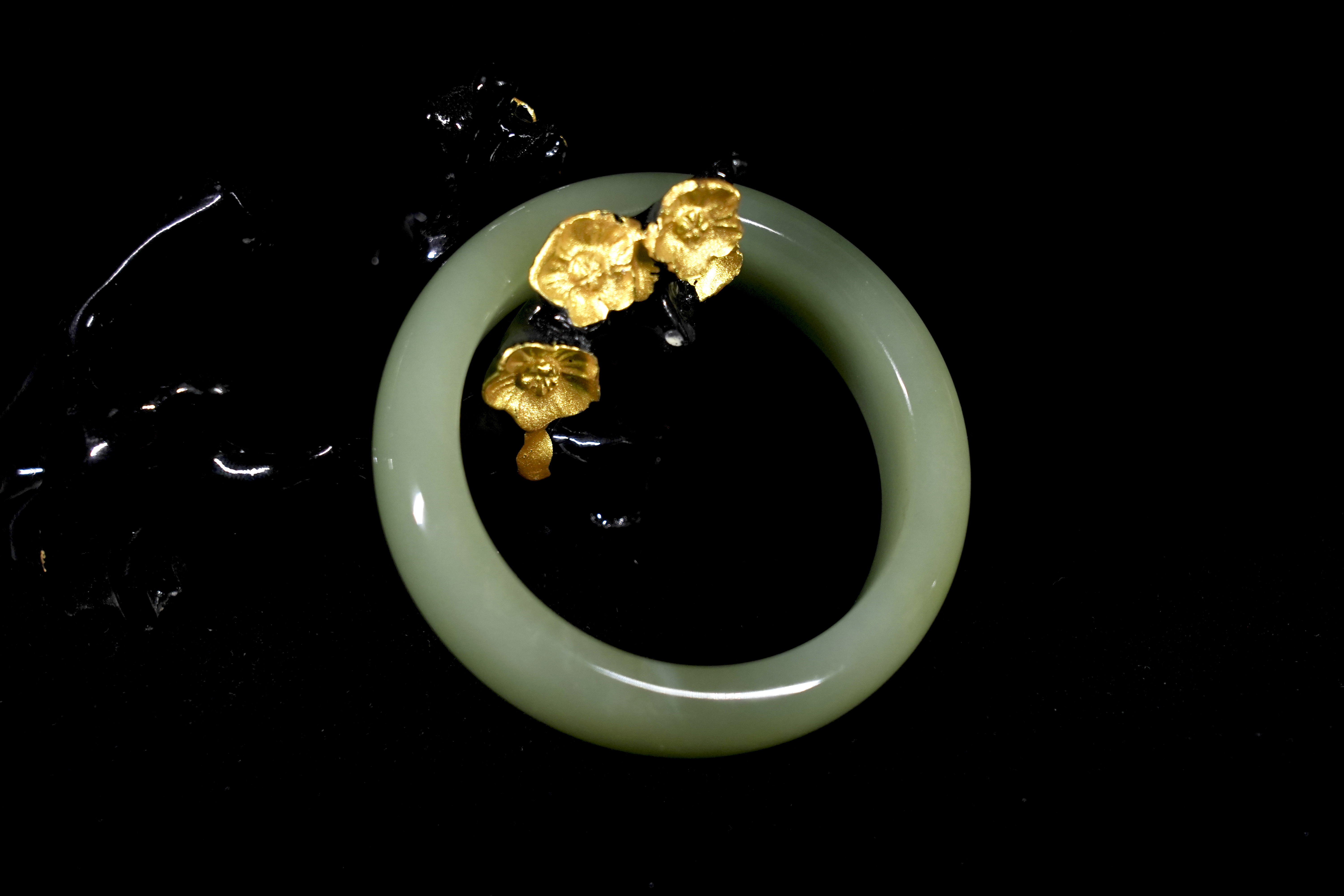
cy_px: 448
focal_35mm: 105
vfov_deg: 13.0
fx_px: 3920
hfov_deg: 19.5
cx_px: 672
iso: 1000
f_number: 6.3
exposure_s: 1/100
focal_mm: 105
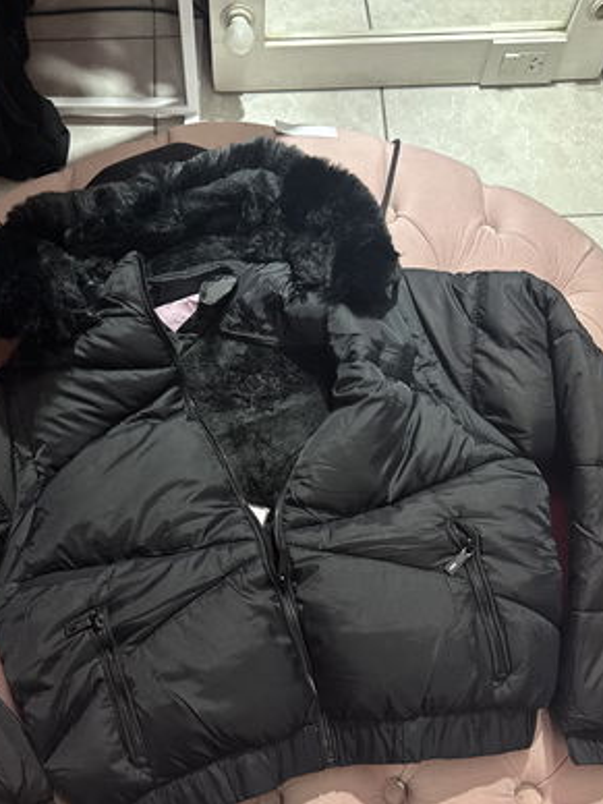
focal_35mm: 33
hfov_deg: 42.8
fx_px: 766
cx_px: 253
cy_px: 480
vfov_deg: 55.0
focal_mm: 6.76
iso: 250
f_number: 1.78
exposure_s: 1/50
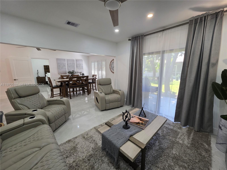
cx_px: 114
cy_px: 85
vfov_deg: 89.9
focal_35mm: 13
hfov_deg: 106.2
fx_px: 85
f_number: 1.9
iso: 200
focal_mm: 2.2
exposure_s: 1/120
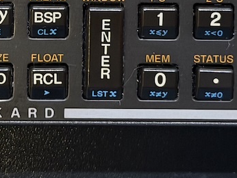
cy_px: -58
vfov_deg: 10.2
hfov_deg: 13.9
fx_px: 973
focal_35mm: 142
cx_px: 82
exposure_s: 1/38
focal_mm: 6.76
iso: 500
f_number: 1.78
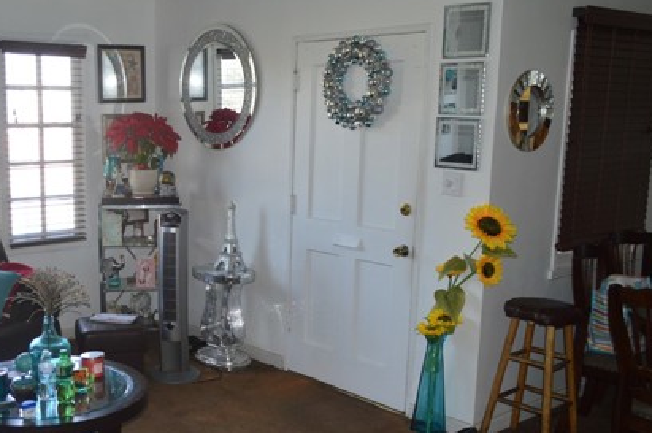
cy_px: 266
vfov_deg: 31.7
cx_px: 179
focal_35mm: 42
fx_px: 760
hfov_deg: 45.2
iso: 400
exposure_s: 1/60
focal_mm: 18
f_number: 3.5
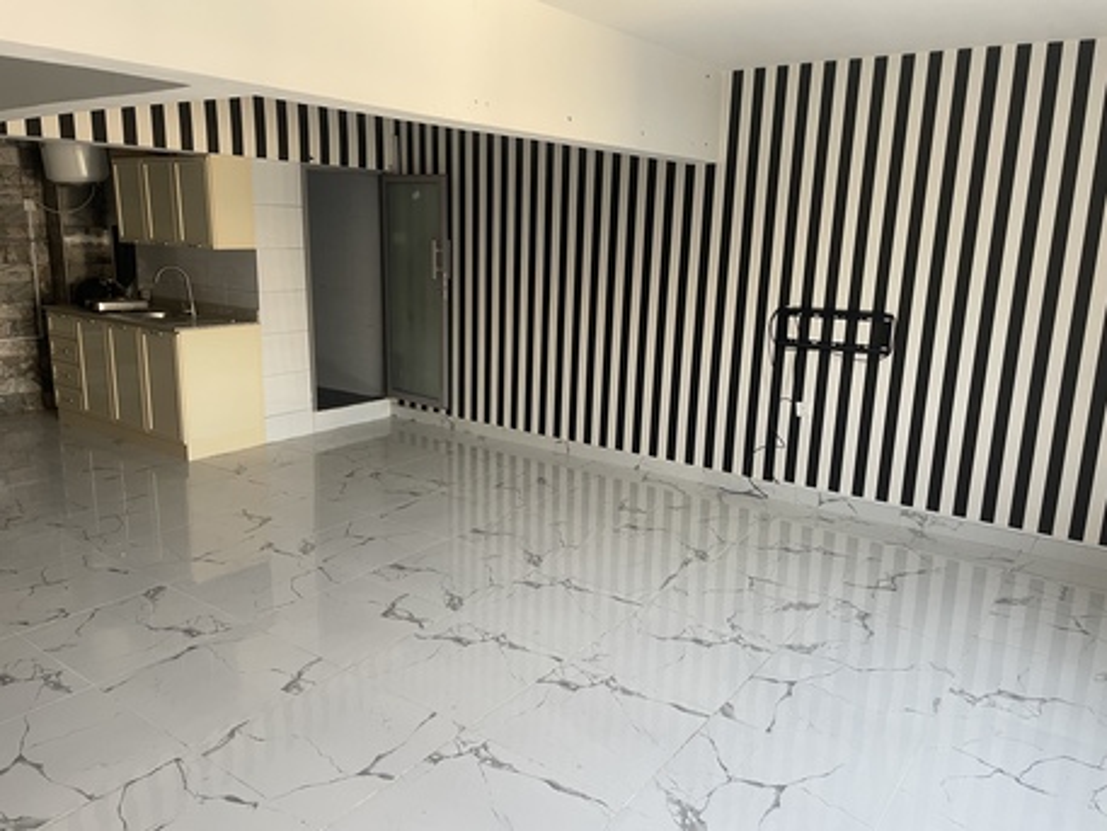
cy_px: 416
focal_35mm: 26
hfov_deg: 67.3
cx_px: 554
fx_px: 832
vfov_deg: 53.1
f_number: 1.6
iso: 125
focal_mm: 4.2
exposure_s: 1/93
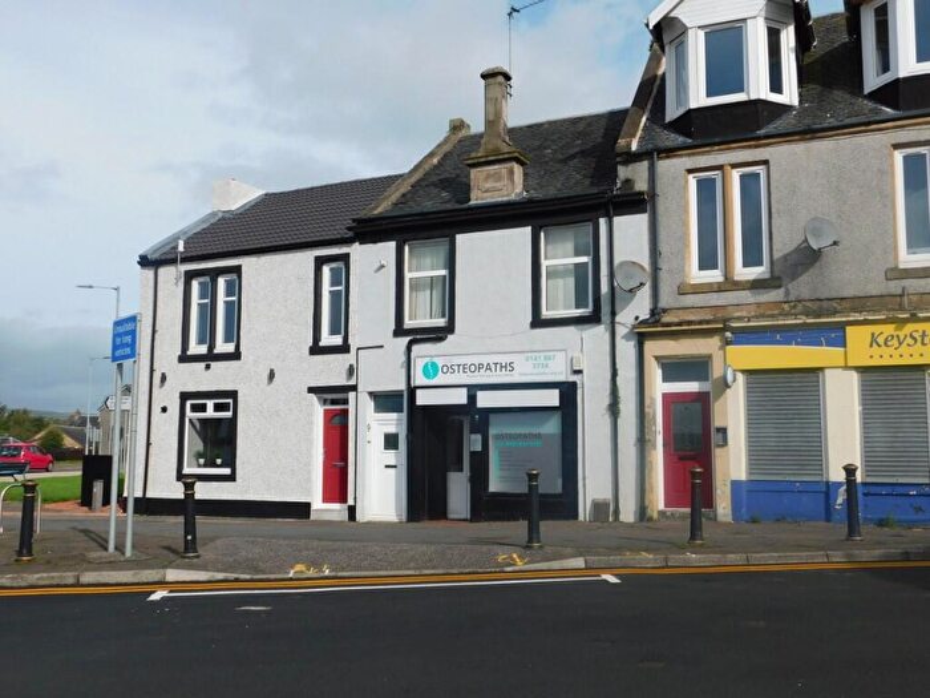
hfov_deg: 51.4
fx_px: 967
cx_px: 465
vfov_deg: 39.7
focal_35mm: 36
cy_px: 349
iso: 125
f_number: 7
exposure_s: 1/500
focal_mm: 6.3
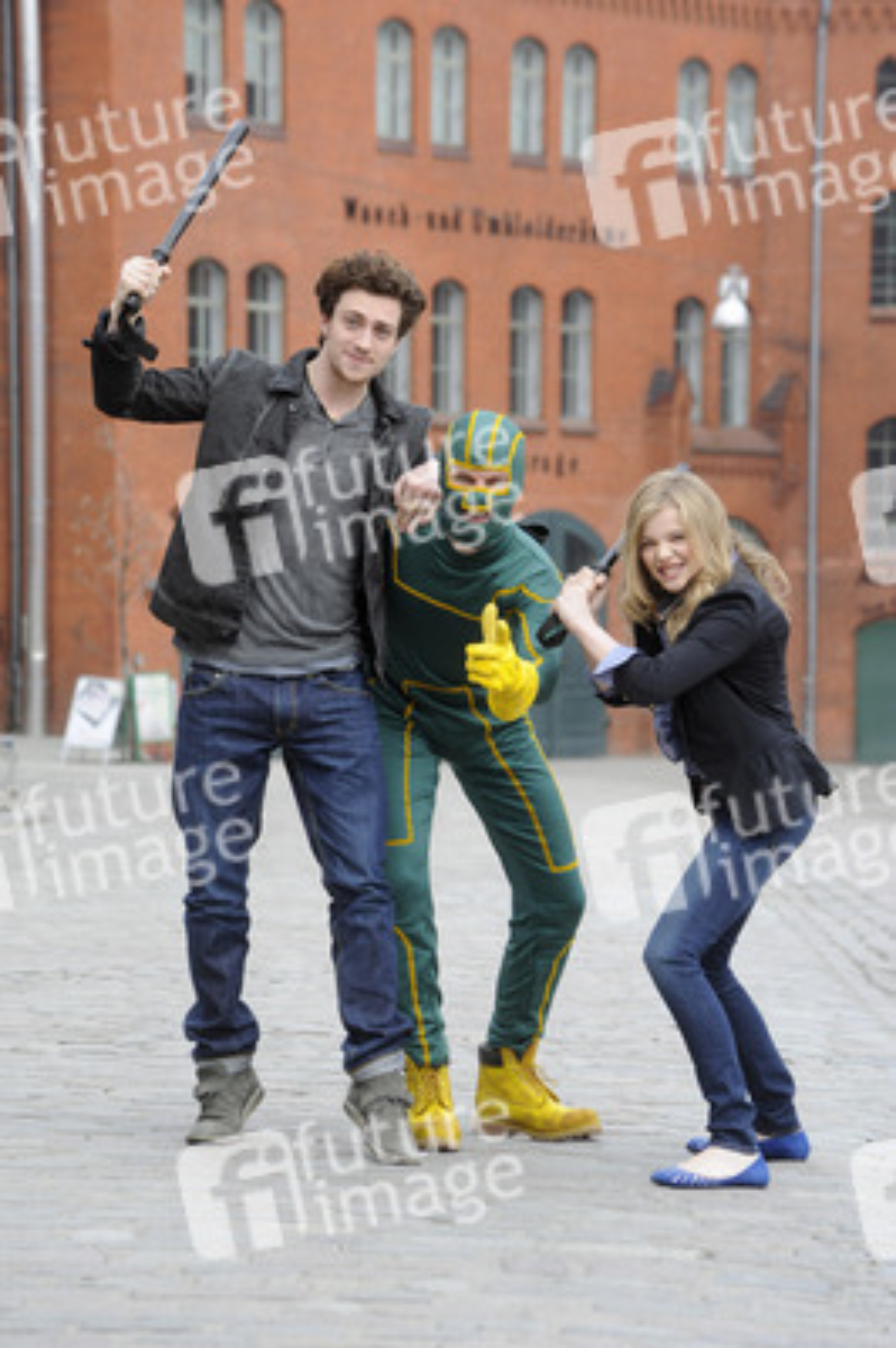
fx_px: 5422
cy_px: 674
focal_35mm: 145
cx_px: 448
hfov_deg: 9.4
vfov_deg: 14.2
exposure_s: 1/250
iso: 320
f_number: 8
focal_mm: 145
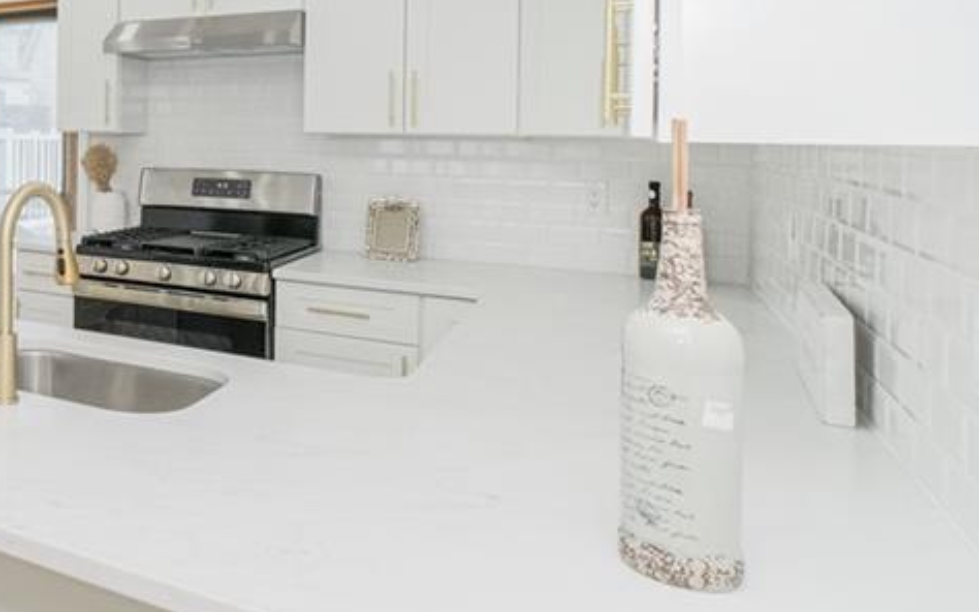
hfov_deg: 47.1
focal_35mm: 33
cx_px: -27
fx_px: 880
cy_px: 139
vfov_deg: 37.2
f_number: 7.1
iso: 1600
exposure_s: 1/160
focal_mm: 10
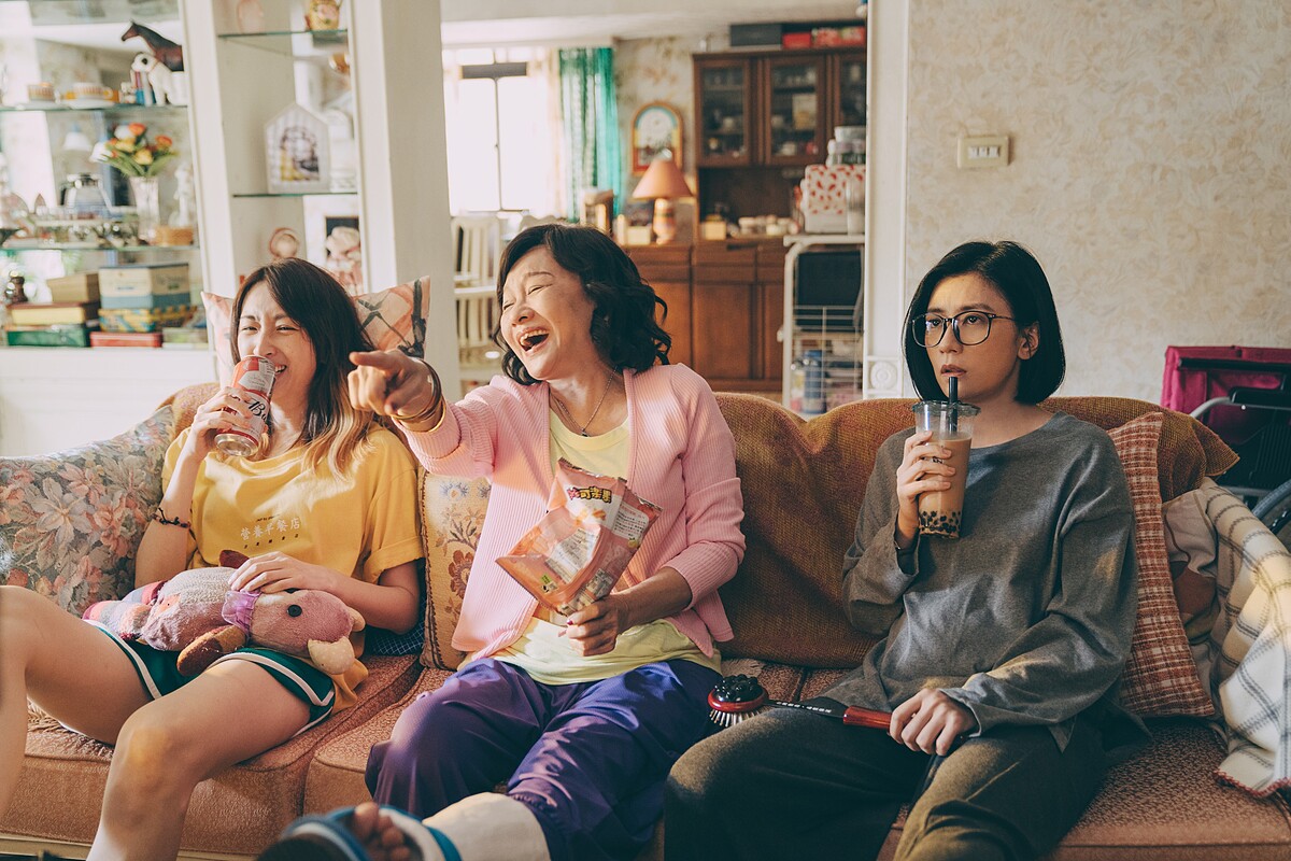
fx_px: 1183
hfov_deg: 57.2
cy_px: 430
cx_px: 646
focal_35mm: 33
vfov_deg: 40.0
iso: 2000
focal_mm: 33
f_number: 2.8
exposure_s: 1/100
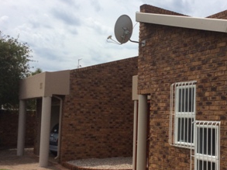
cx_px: 146
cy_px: 97
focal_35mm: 49
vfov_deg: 29.6
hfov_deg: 38.6
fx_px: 321
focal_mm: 3.3
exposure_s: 1/2725
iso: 32
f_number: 2.4
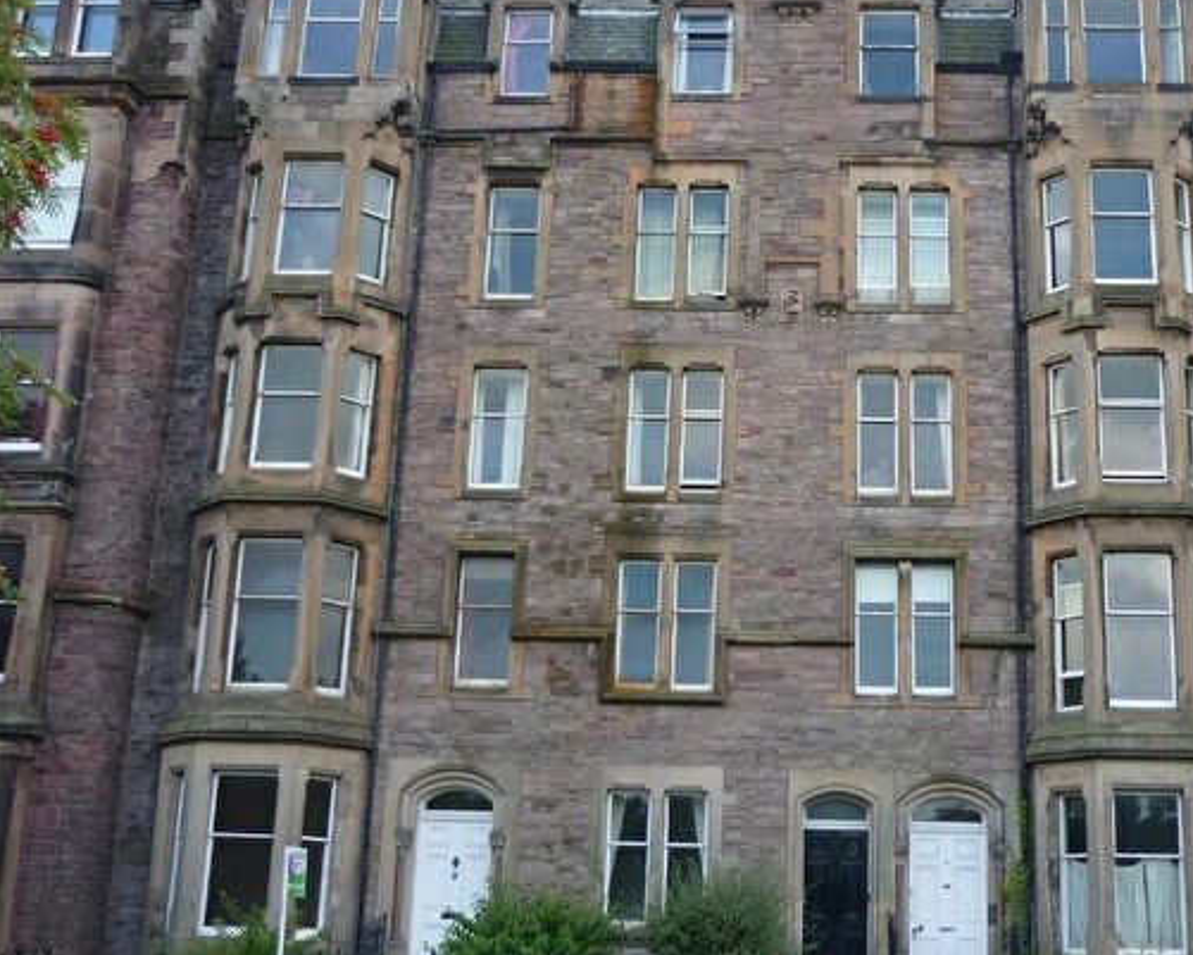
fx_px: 1589
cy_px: 442
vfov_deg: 33.4
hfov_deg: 40.8
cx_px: 755
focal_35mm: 45
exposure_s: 1/200
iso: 80
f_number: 2.8
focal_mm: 5.5
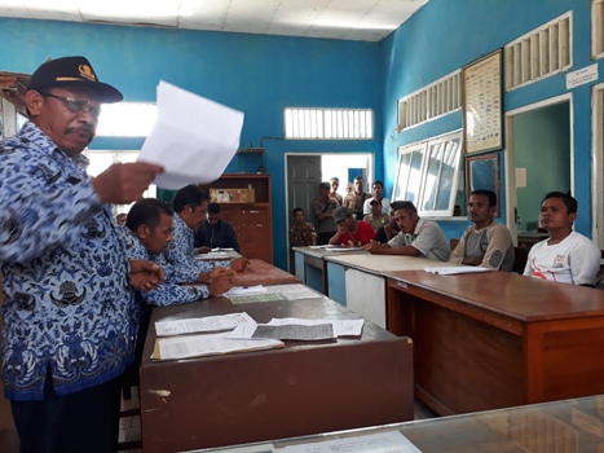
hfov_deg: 65.3
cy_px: 226
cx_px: 302
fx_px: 471
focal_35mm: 27
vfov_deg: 51.3
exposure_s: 1/33
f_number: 1.9
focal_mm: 3.6
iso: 80
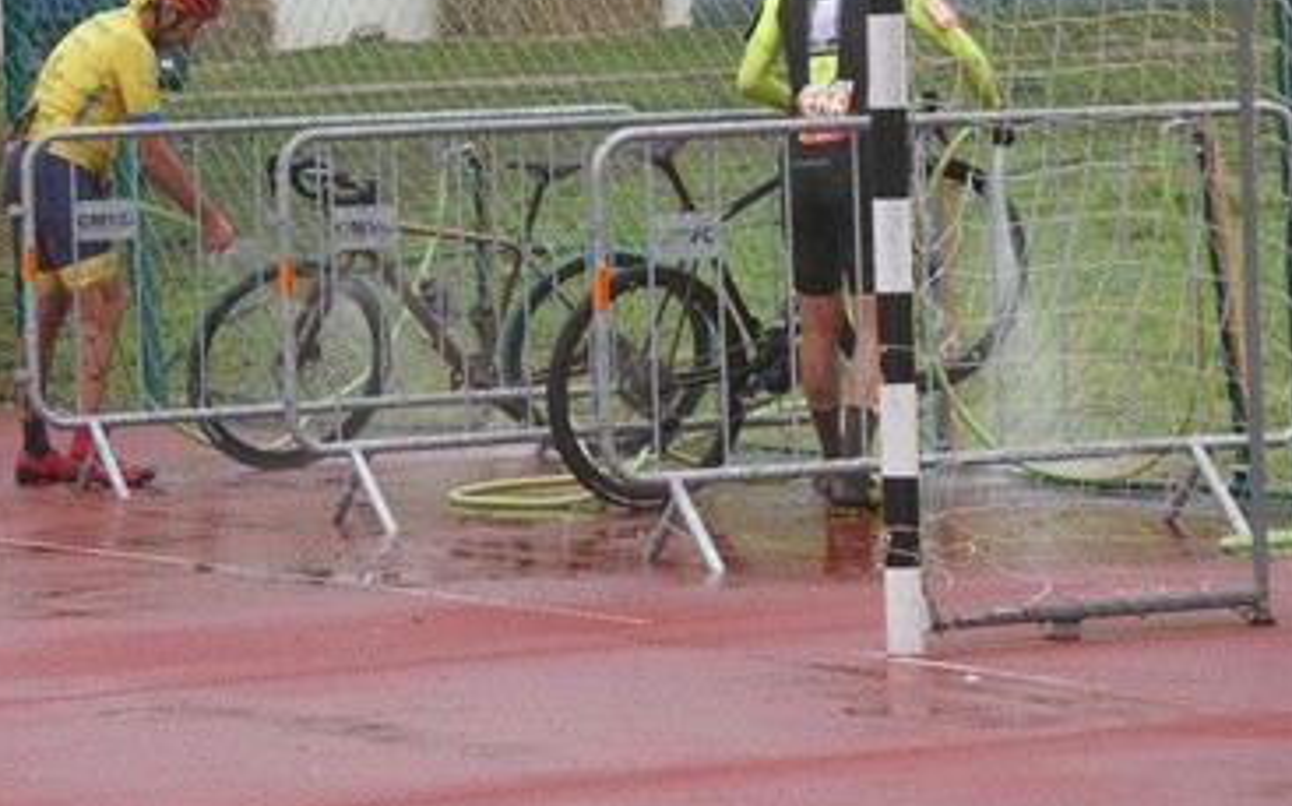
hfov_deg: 10.7
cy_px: 238
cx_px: 444
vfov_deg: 6.7
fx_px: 6863
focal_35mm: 195
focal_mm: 24.2
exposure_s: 1/80
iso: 80
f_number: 5.3
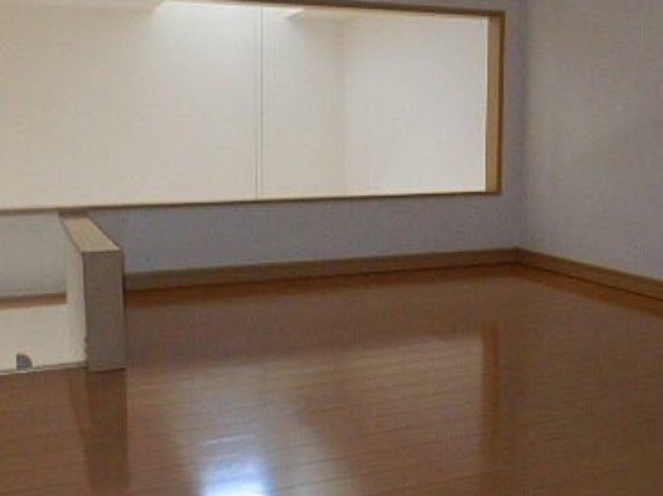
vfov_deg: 34.3
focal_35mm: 42
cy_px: 214
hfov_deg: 44.8
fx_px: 804
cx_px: 348
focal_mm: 4.2
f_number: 3
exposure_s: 1/30
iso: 800
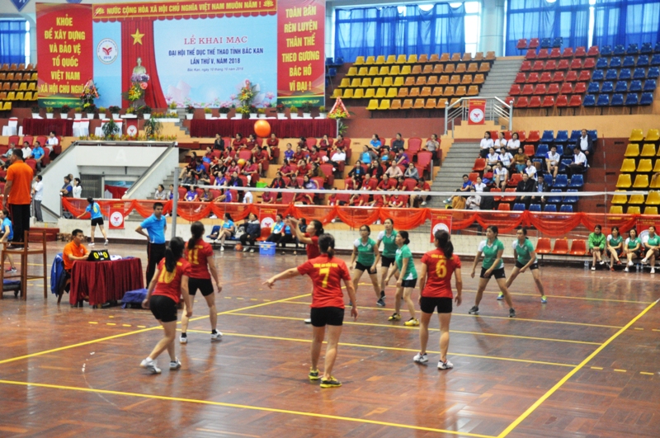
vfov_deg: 23.7
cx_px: 330
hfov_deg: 35.1
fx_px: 1044
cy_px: 219
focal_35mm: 57
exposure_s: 1/60
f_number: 4.5
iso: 1600
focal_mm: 38
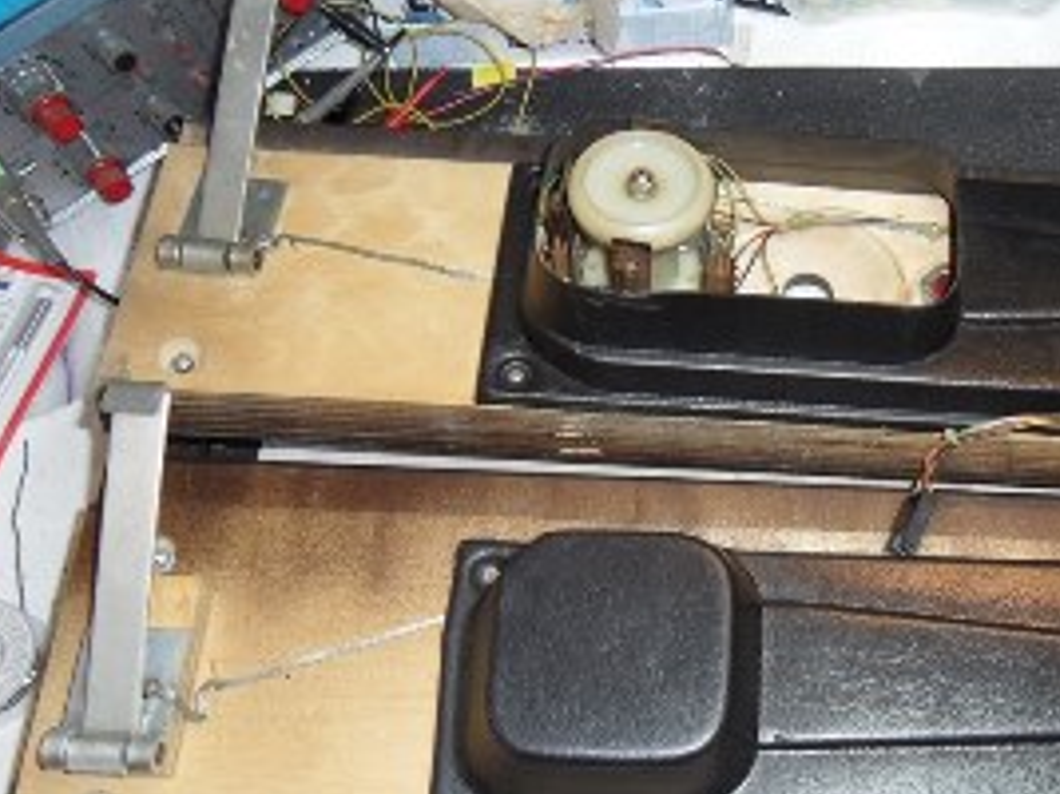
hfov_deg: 39.1
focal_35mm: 47
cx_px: 830
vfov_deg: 30.9
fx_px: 1439
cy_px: 393
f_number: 3.4
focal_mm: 5
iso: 200
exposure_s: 1/45
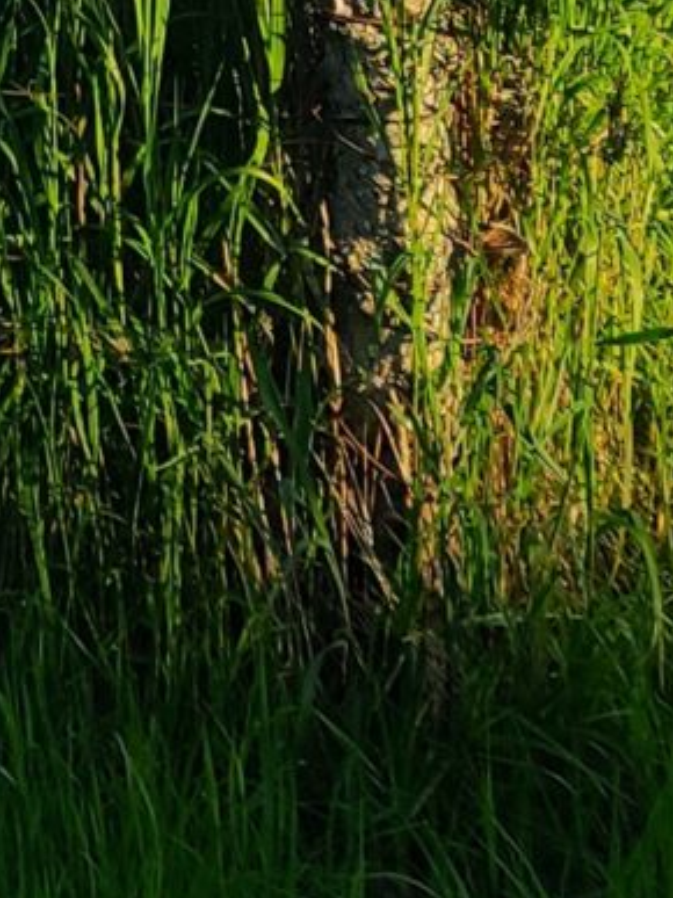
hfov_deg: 7.8
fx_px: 4461
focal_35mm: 172
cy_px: -1302
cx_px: -1126
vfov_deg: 10.0
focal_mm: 5.4
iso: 40
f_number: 1.8
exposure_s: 1/756
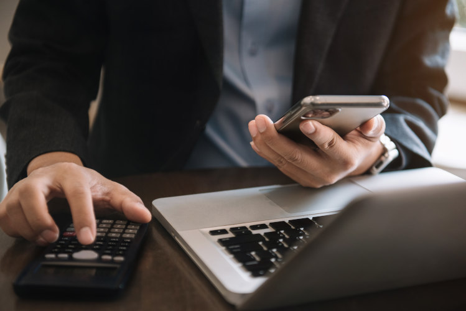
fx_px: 855
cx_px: 233
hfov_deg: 30.5
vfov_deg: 20.6
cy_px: 156
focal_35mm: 66
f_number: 2.8
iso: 320
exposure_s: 1/125
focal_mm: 66
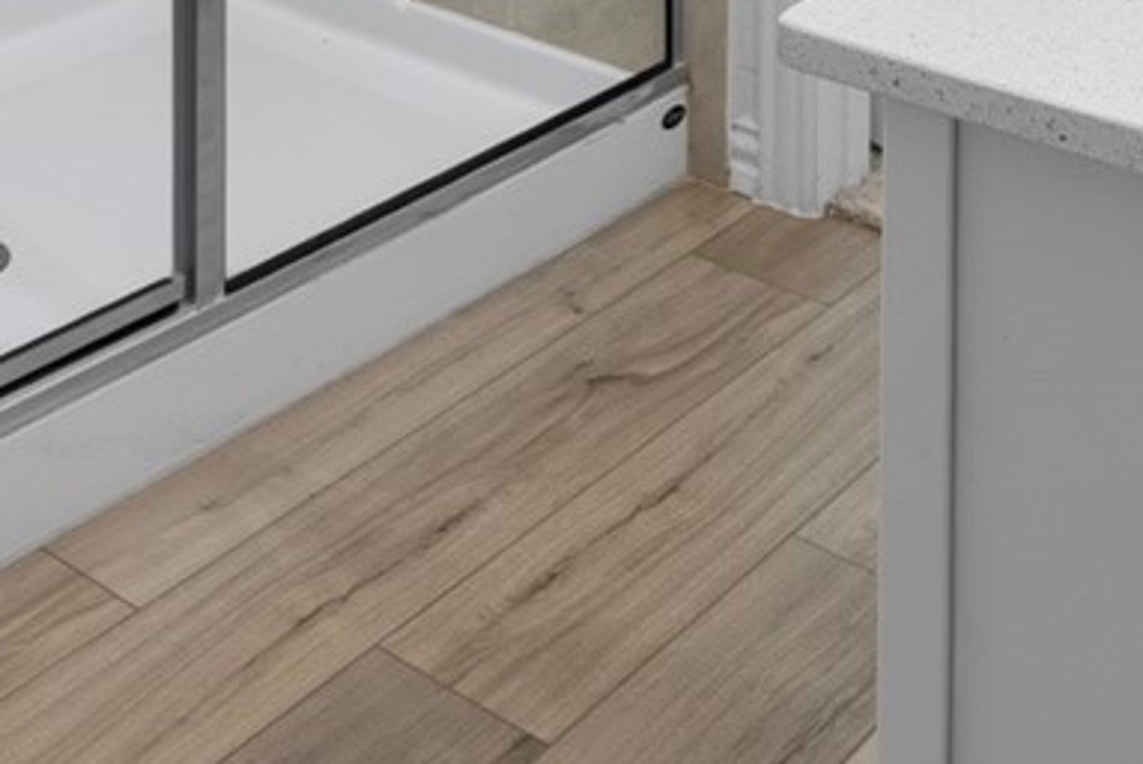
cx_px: 424
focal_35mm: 68
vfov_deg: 15.6
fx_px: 2161
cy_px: -794
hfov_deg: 29.5
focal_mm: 12
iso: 250
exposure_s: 1
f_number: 8
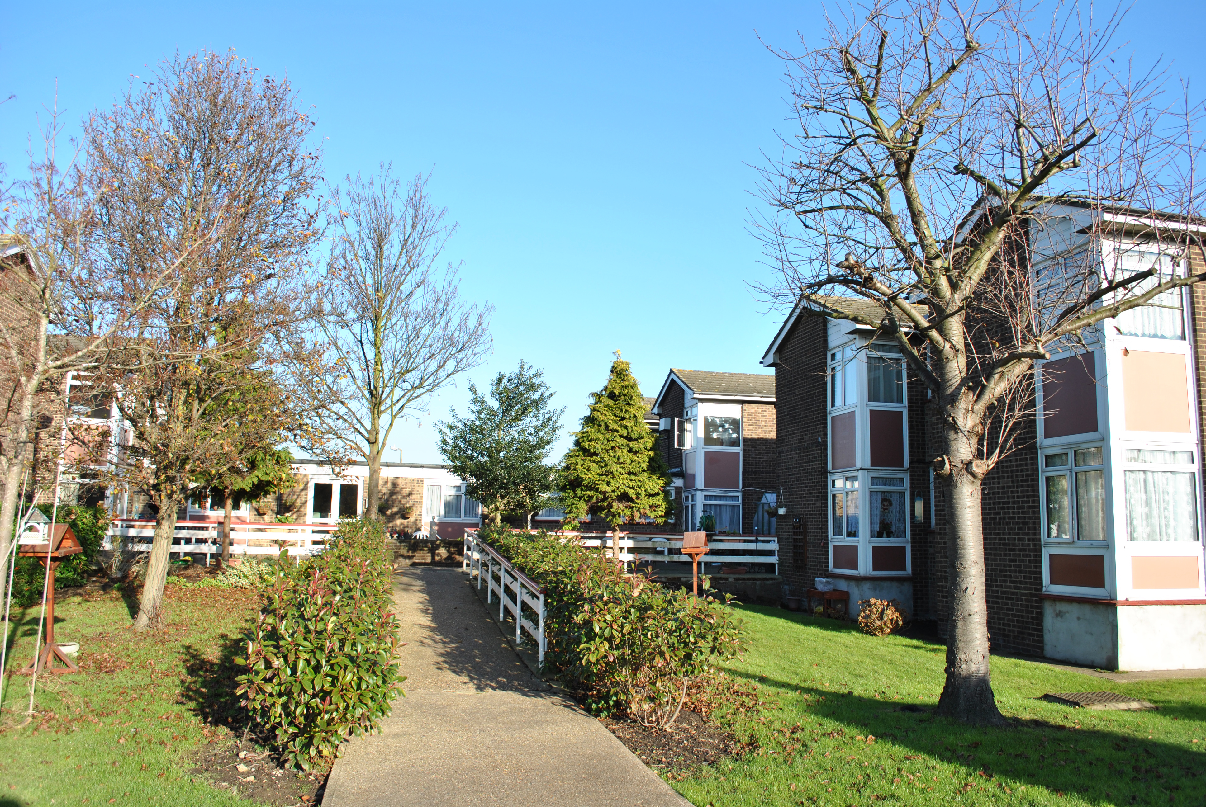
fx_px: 906
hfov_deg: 67.3
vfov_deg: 48.0
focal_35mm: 27
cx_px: 603
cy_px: 404
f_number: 6.3
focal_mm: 18
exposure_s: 1/200
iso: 100
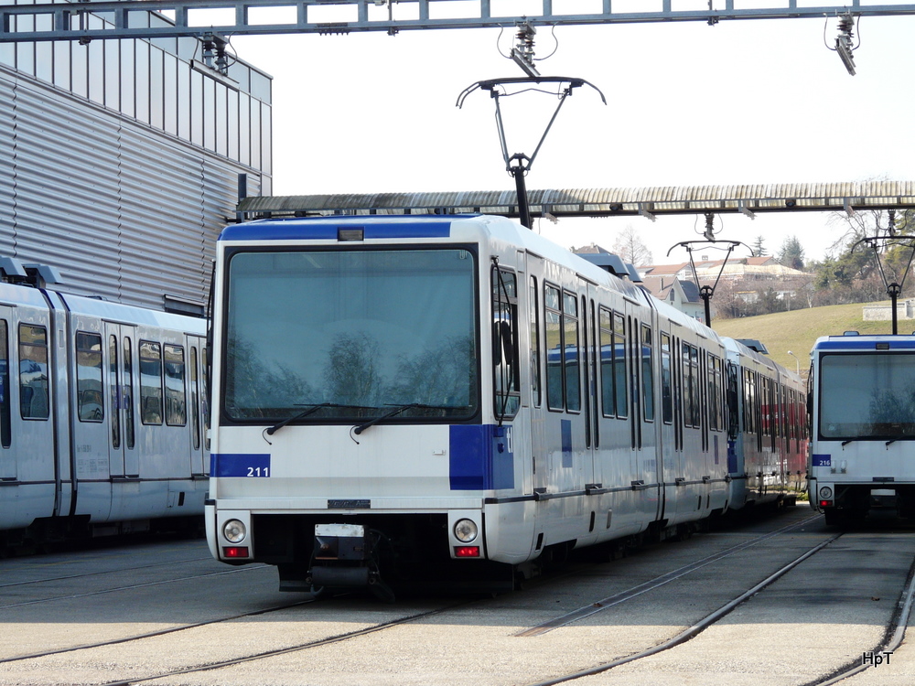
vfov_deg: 11.3
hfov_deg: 15.1
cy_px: 343
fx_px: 3463
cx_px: 458
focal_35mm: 131
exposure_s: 1/250
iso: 100
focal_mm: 21.6
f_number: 4.5
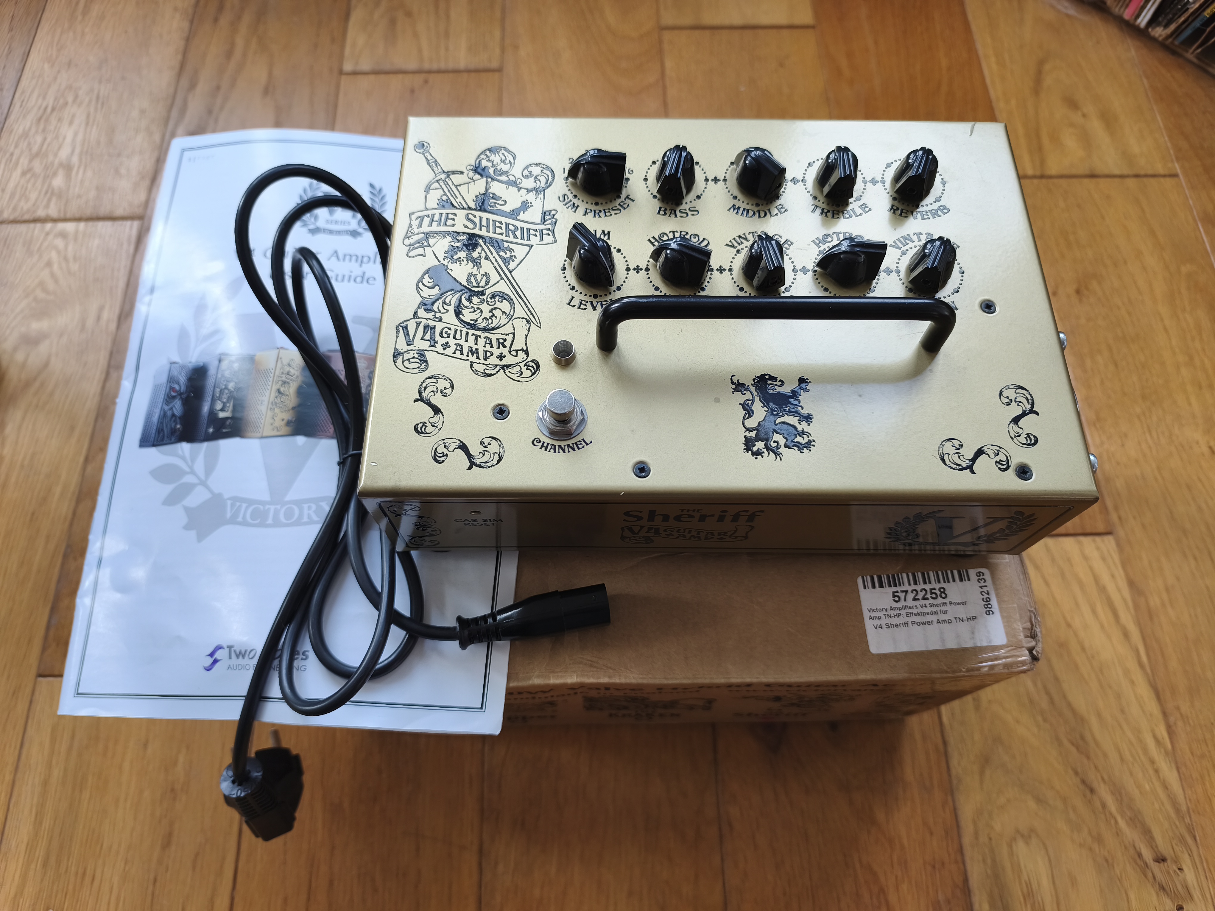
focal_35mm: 23
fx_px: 807
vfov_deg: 58.9
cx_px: 608
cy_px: 456
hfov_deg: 73.9
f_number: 1.65
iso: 100
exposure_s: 1/99.9
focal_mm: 6.14
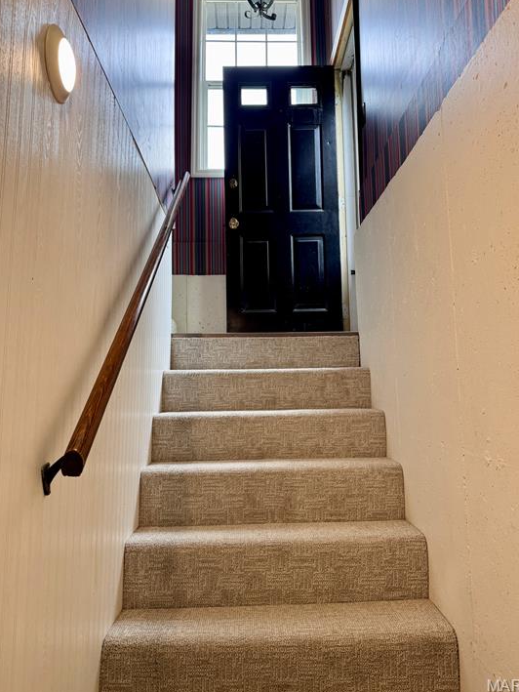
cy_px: 323
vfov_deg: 67.2
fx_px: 520
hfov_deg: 53.1
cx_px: 261
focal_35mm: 26
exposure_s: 1/120
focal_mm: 6.76
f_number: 1.78
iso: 125
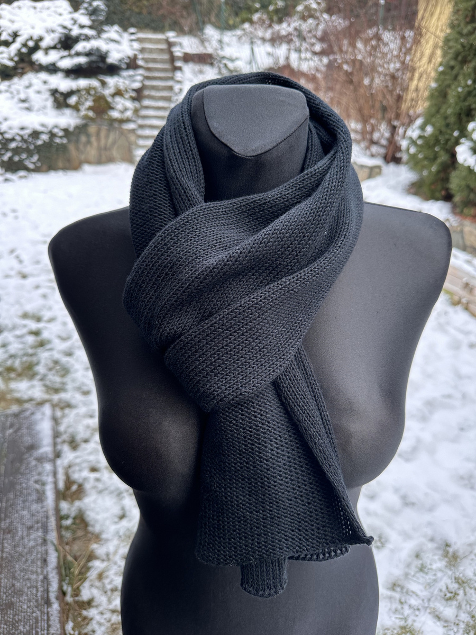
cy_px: 318
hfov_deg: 56.8
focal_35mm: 24
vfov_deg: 71.6
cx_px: 238
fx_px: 440
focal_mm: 6.86
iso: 125
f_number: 1.78
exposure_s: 1/121
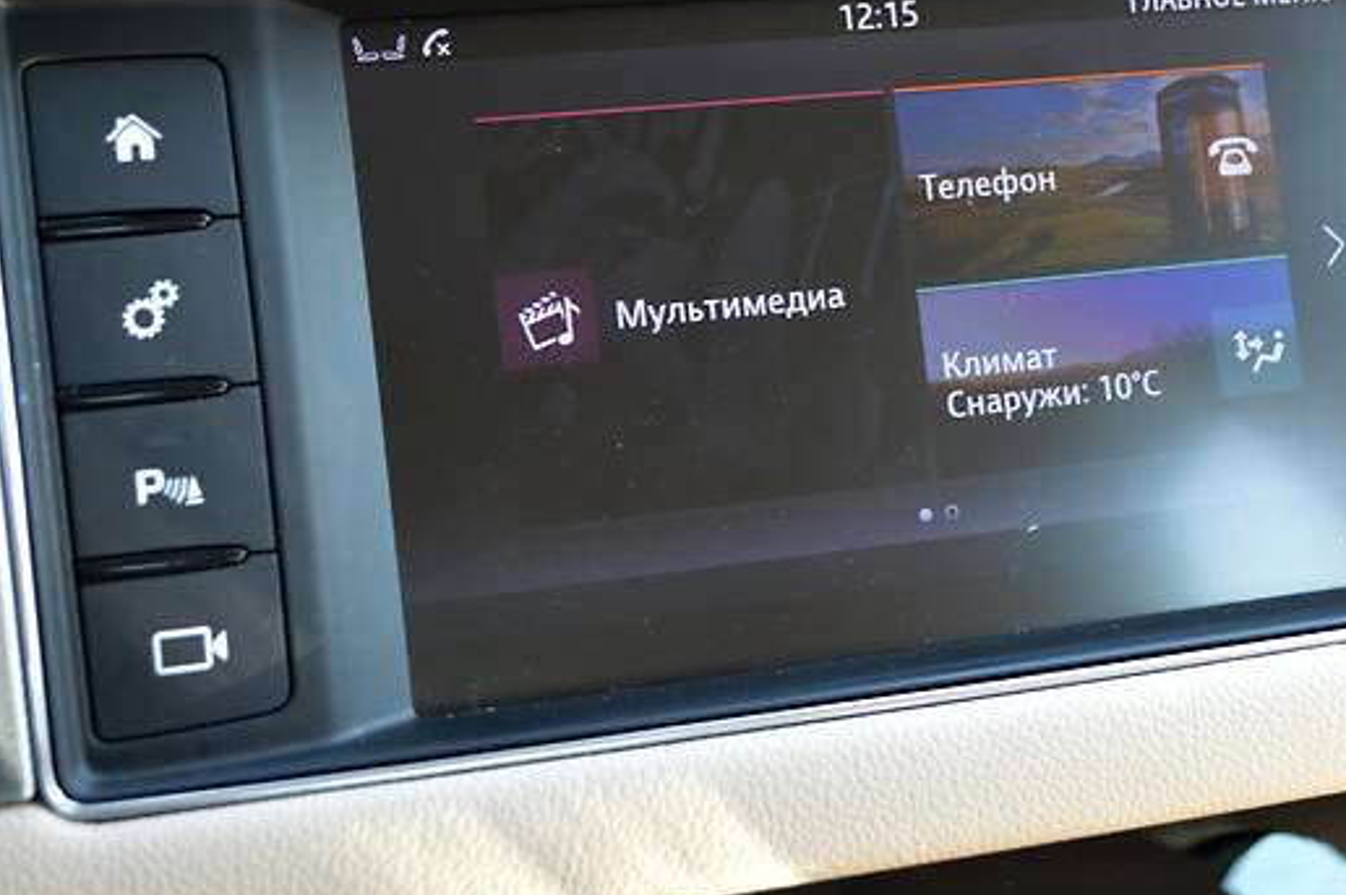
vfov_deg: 17.2
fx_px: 2951
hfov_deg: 25.6
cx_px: 874
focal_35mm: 79
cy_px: 326
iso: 560
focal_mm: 34
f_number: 5
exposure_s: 1/60
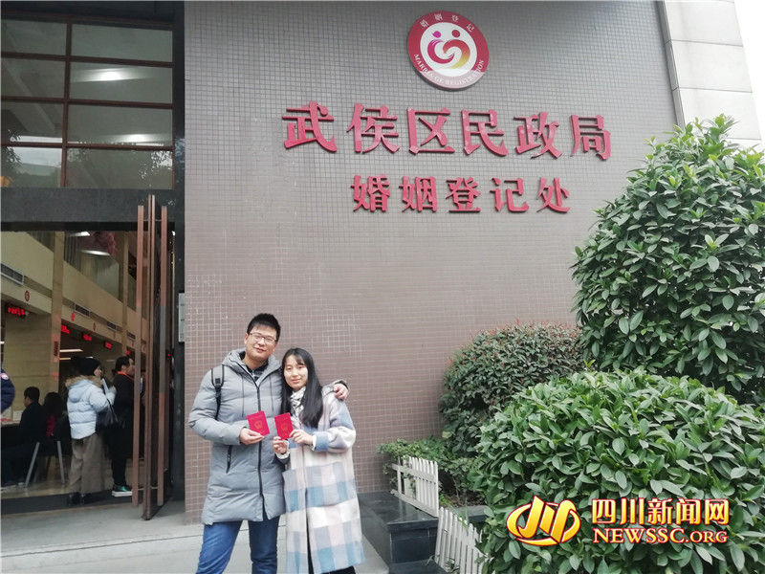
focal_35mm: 26
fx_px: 575
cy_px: 287
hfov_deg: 67.3
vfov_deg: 53.1
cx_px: 382
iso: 100
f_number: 2.2
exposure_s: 1/33.3
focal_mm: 3.46
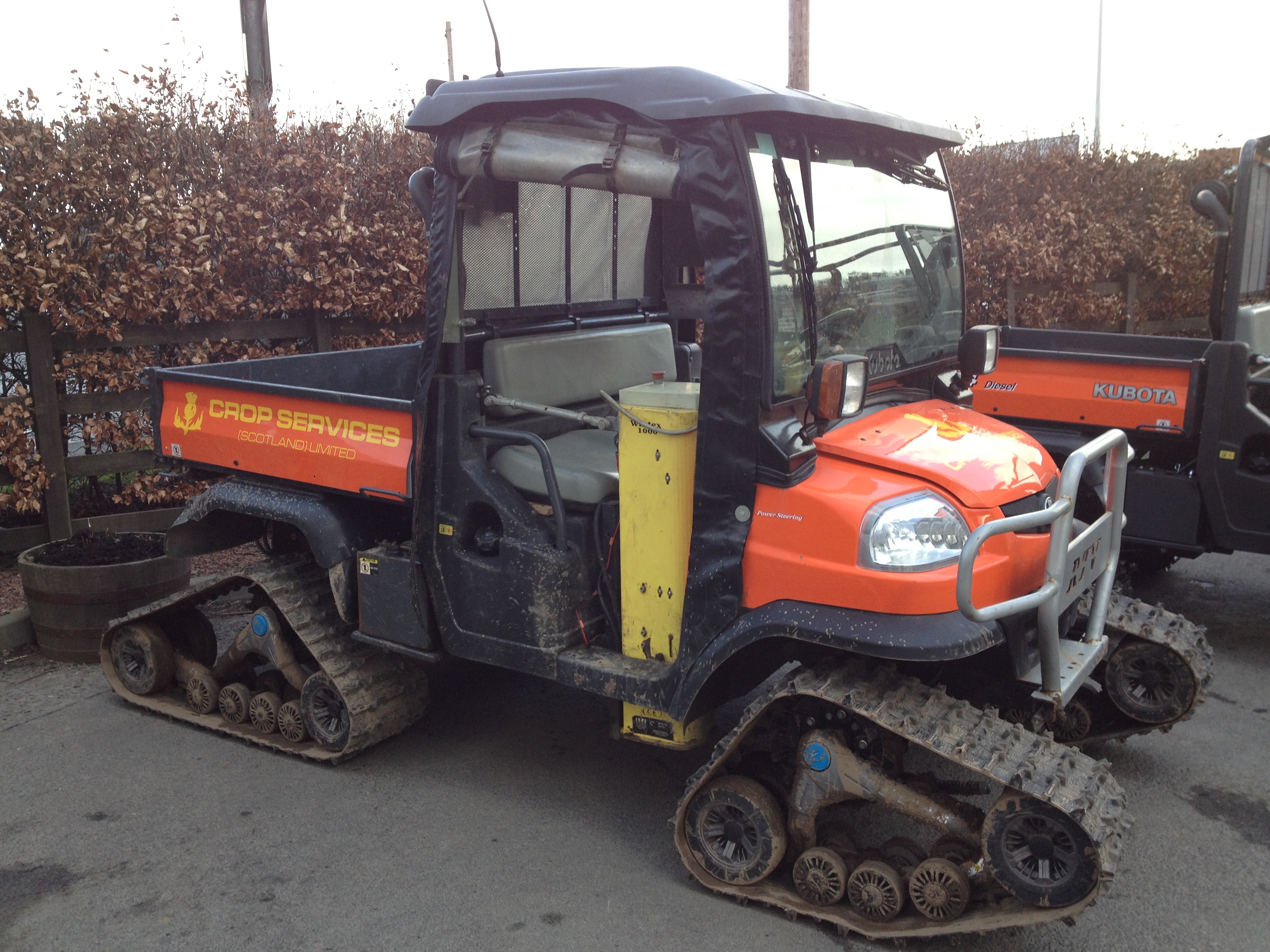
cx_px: 635
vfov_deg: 40.7
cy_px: 476
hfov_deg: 52.6
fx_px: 1284
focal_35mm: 35
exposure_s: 1/134
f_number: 2.4
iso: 50
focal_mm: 4.28
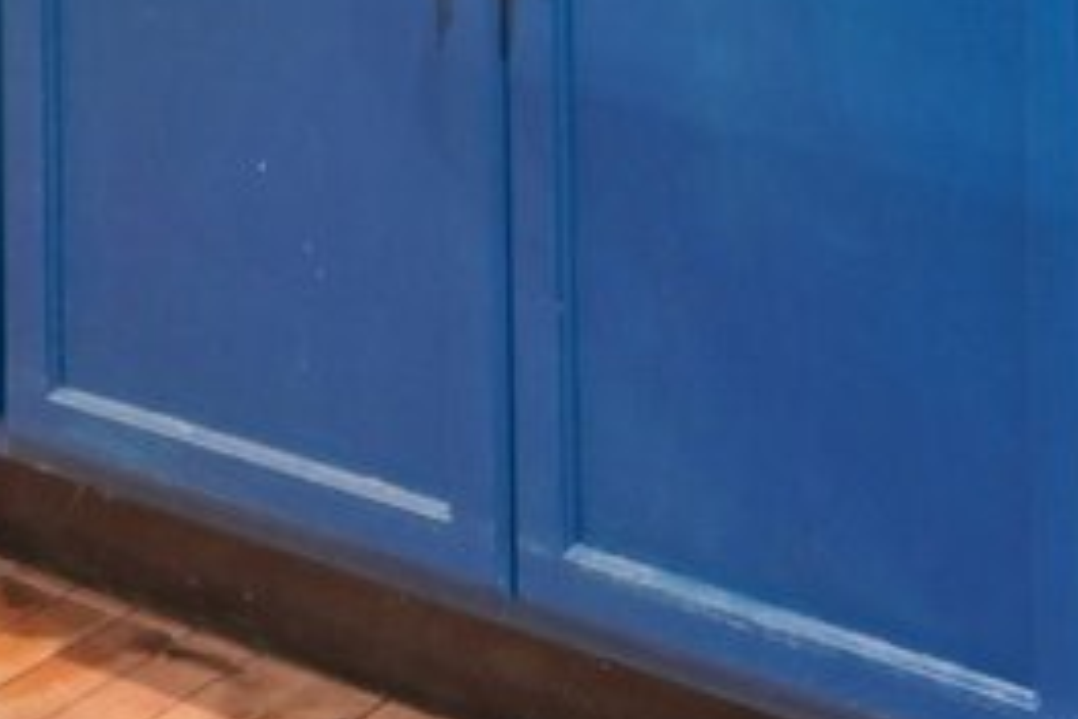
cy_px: -1301
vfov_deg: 9.2
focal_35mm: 124
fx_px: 3713
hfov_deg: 16.3
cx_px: 988
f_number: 8
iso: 400
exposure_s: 1/3.33
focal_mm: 16
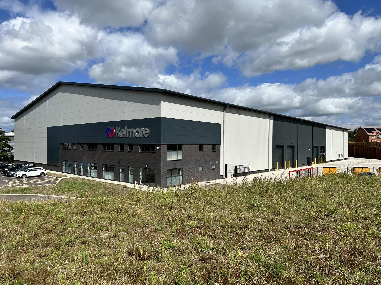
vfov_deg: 56.8
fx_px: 264
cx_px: 190
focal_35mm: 24
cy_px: 142
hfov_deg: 71.6
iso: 80
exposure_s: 1/10753
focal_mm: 6.86
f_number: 1.78
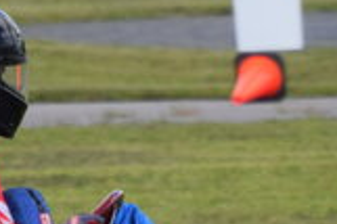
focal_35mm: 1196
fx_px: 11184
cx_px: 75
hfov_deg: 1.7
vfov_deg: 1.1
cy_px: 236
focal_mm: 200
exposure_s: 1/1000
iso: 500
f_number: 5.6
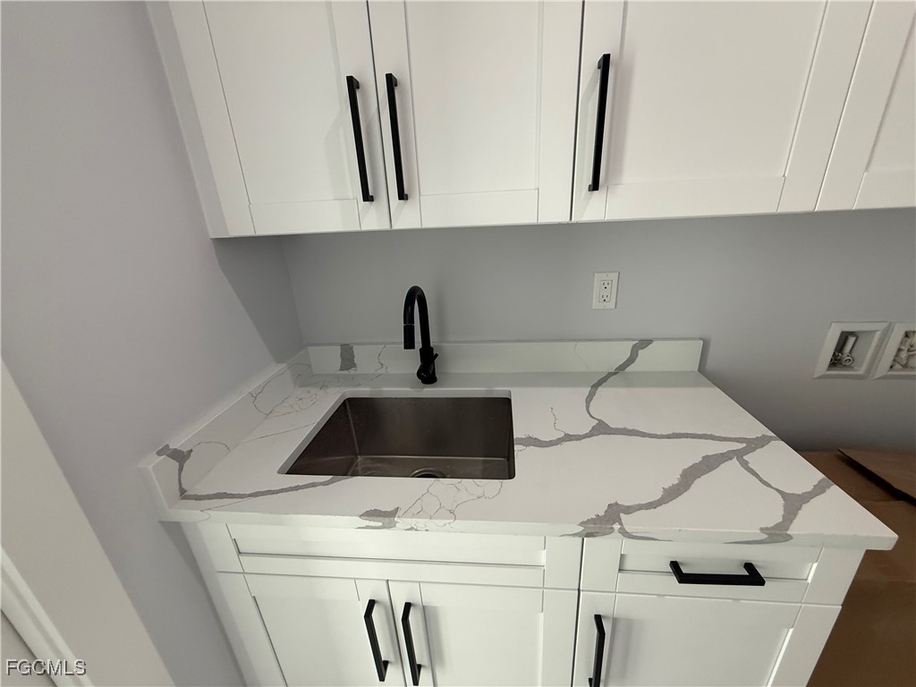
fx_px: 370
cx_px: 458
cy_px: 344
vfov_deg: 85.7
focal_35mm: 14
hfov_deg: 102.1
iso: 320
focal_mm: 2.22
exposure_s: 1/120
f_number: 2.2
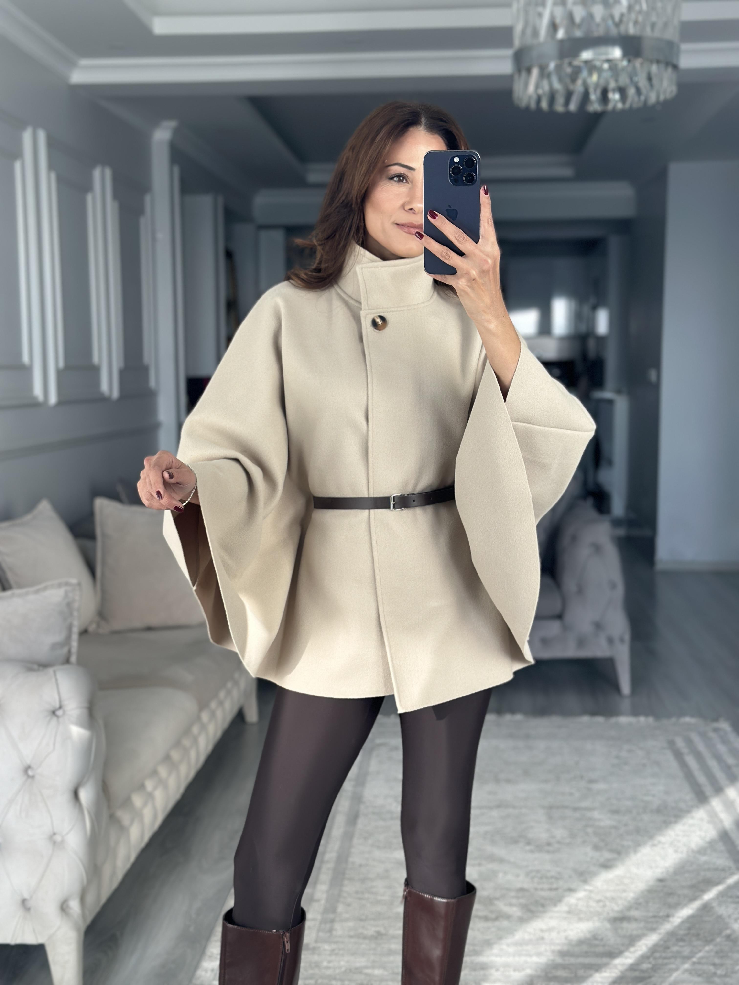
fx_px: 1366
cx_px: 370
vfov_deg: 39.7
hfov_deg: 30.3
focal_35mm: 48
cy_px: 492
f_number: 1.78
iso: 80
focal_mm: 6.86
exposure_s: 1/131
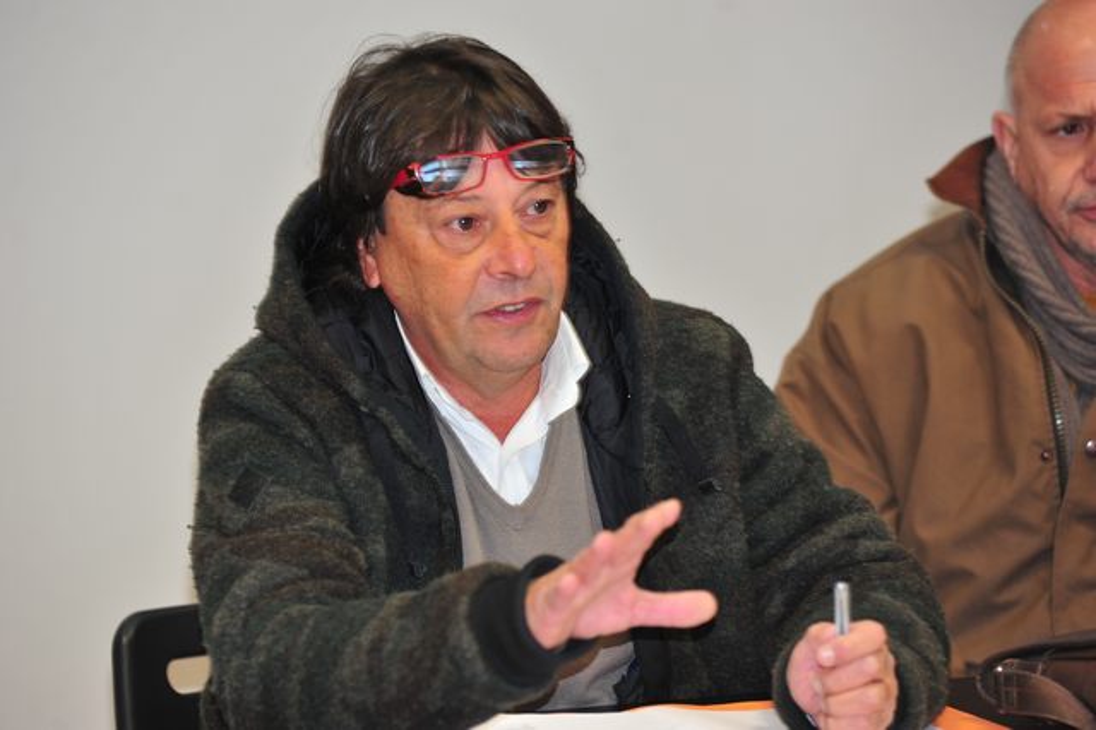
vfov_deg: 9.5
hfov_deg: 14.2
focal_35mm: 145
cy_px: 365
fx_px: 4412
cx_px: 548
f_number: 4.5
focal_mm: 145
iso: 640
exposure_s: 1/100
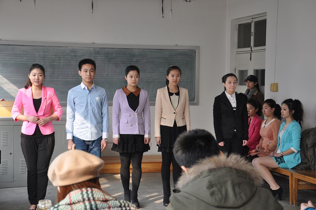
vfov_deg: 18.1
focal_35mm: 75
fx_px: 658
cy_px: 105
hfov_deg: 27.0
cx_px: 158
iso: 320
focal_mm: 50
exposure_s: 1/50
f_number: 7.1
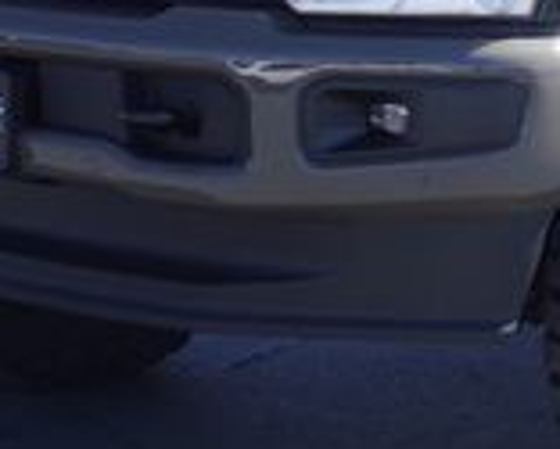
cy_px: -4
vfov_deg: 8.9
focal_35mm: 173
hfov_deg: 10.8
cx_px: 797
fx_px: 2869
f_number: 8
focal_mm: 30
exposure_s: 1/160
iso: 100
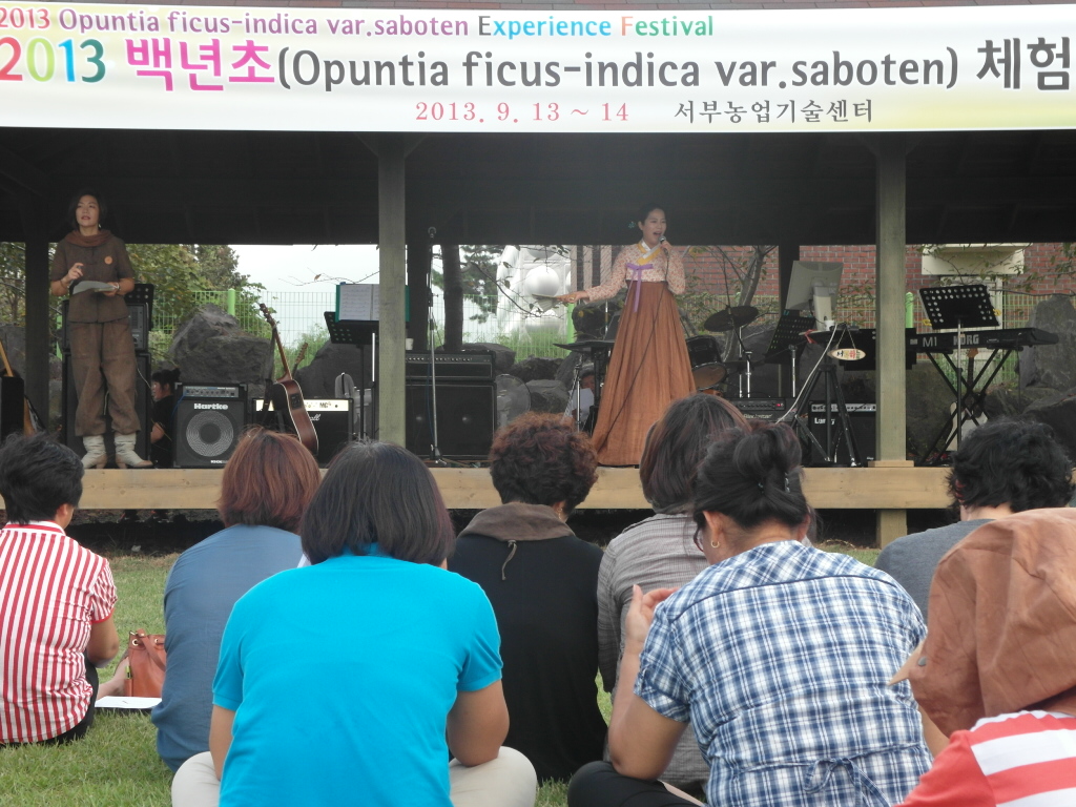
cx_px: 538
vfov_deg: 20.4
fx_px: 2238
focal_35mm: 72
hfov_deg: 27.0
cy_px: 404
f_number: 4.3
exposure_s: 1/125
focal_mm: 15.6
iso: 100
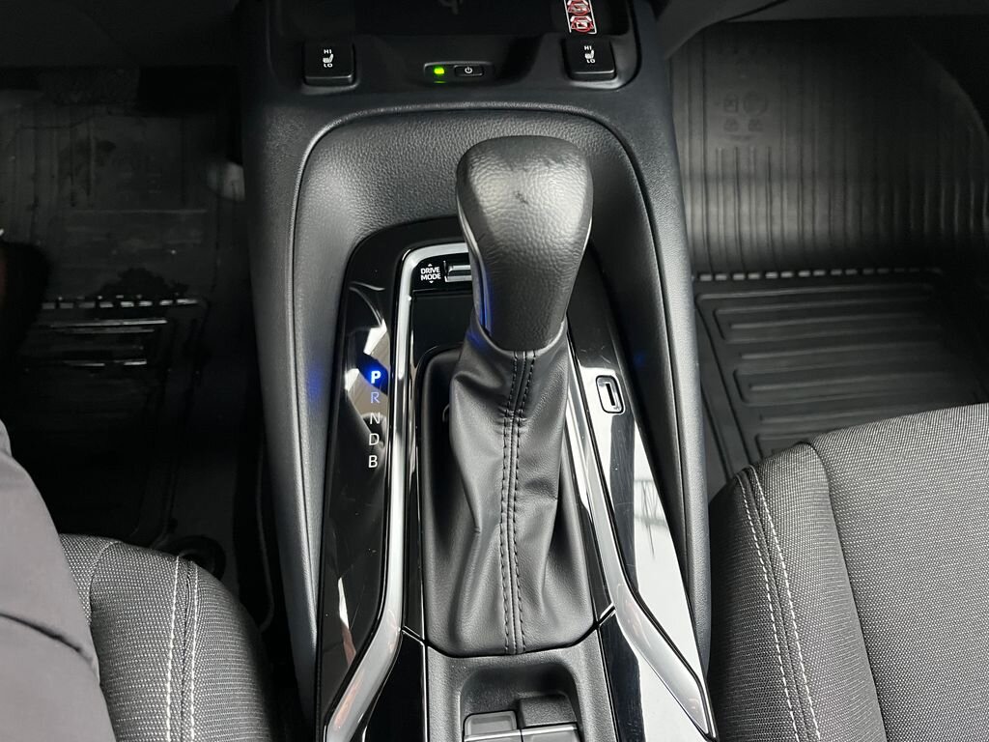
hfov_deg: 67.3
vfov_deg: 53.1
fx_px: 743
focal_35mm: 26
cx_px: 494
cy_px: 371
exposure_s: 1/36
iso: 640
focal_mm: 5.1
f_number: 1.6
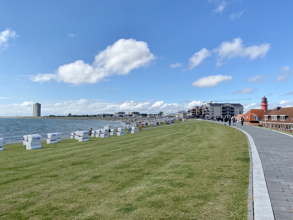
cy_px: 110
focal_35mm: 26
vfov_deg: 53.1
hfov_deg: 67.3
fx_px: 220
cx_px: 146
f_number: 1.8
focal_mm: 4.25
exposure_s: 1/3731
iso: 32
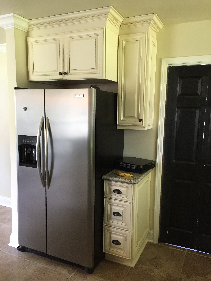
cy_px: 140
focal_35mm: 29
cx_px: 106
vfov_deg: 61.7
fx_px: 236
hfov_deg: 48.2
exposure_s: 1/30
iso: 200
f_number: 2.2
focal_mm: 4.15
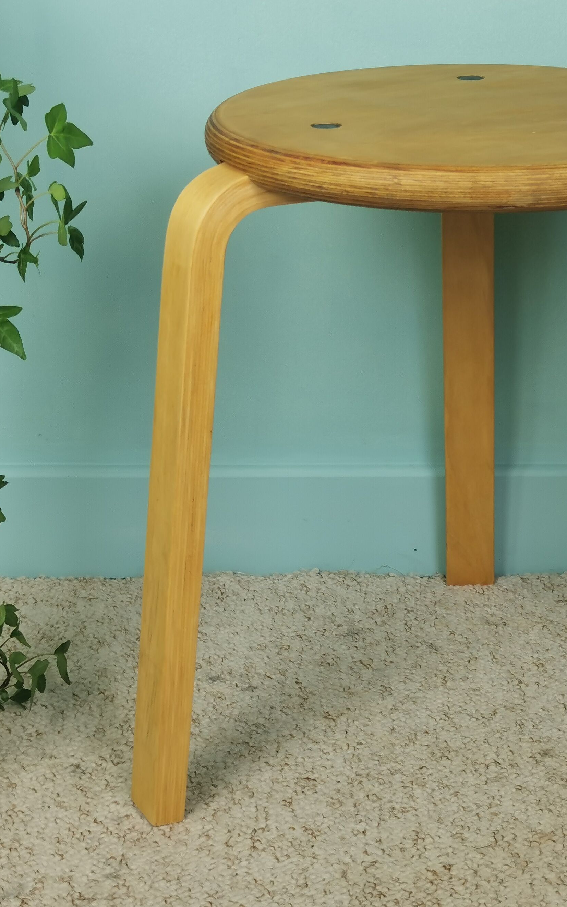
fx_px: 1879
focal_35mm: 76
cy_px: 447
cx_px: 452
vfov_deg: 27.1
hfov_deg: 17.0
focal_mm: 5.58
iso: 64
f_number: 1.8
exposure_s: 1/100
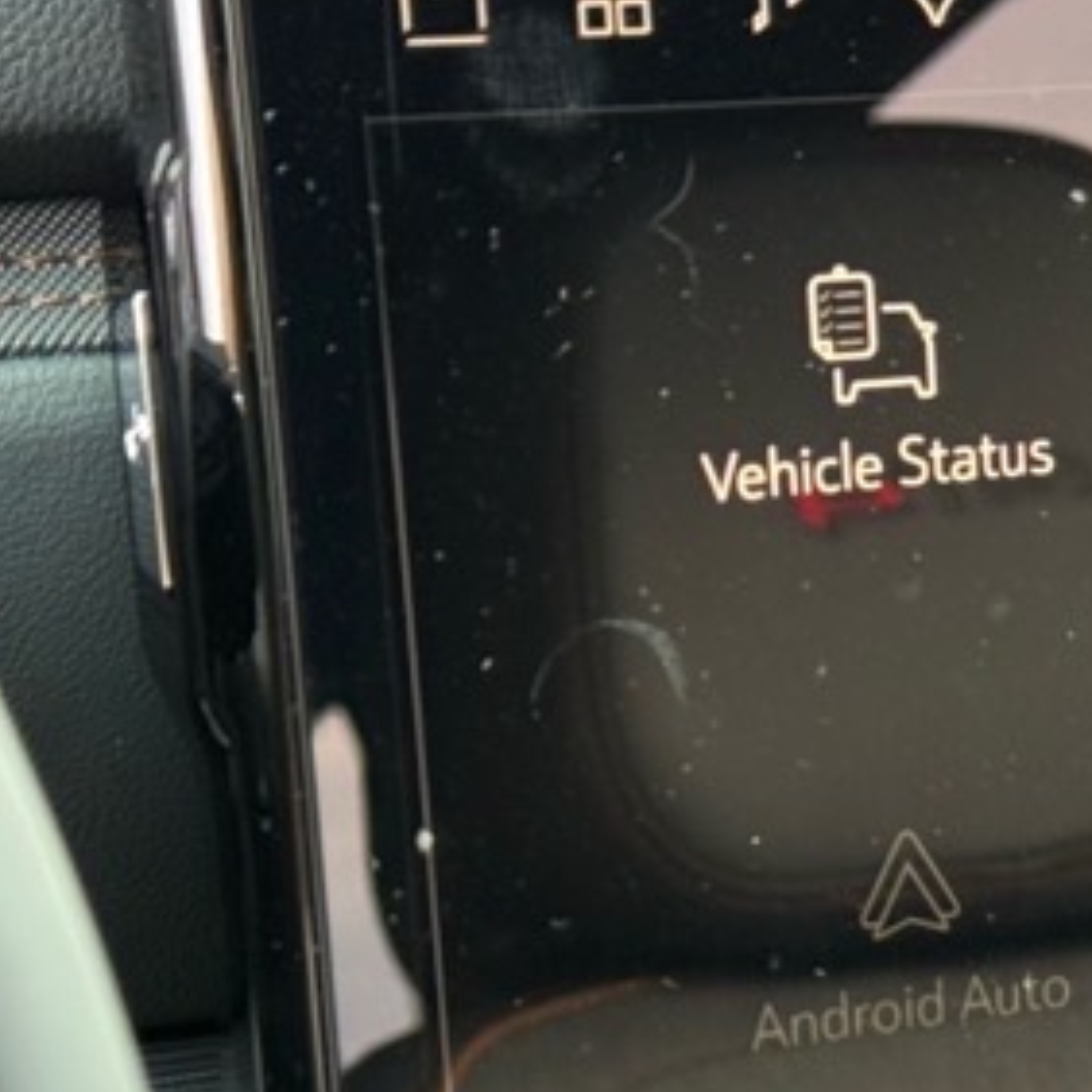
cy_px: 1224
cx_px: 1553
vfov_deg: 11.2
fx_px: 5496
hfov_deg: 11.0
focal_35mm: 154
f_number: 1.78
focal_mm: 6.76
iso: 200
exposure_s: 1/113
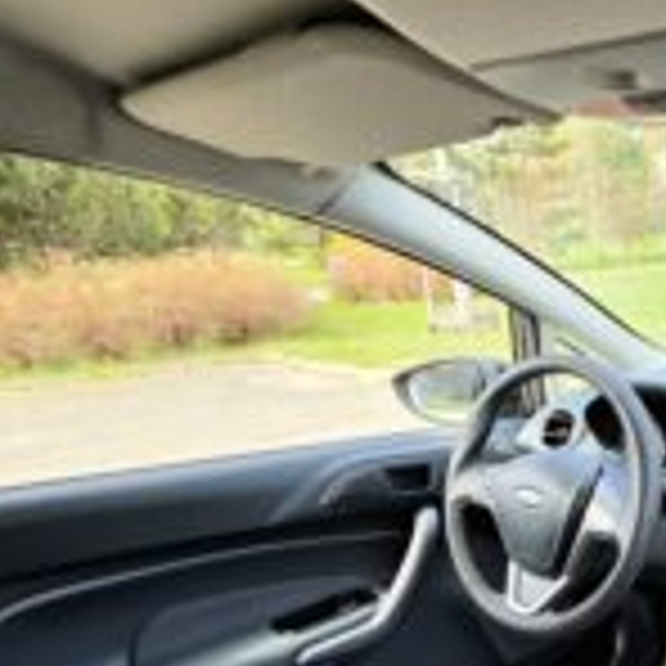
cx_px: 752
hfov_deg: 40.9
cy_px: 549
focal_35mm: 31
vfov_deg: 49.0
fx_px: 675
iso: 32
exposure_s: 1/250
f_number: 1.9
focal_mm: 2.2
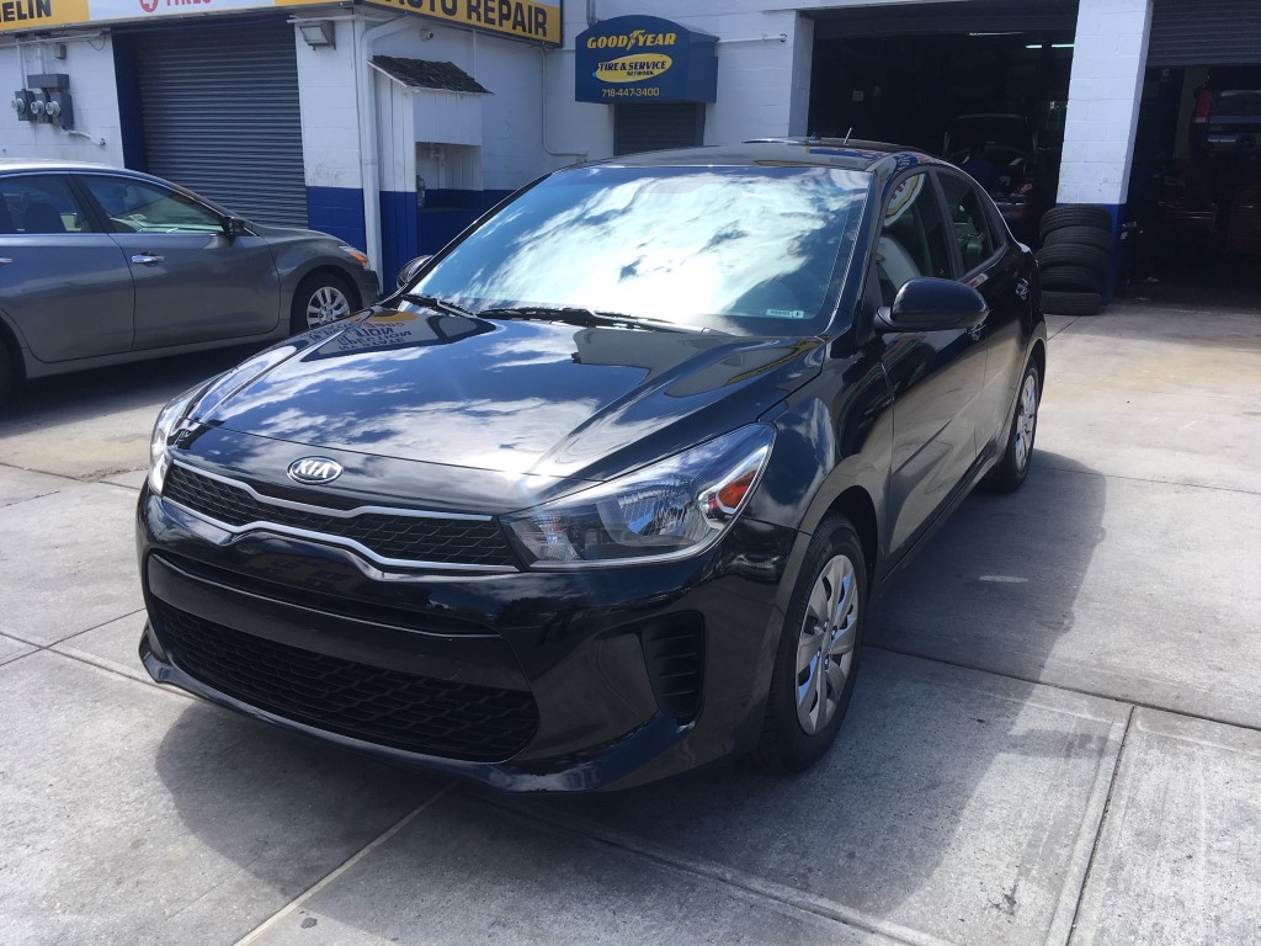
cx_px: 630
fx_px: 1056
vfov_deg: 48.2
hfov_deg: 61.7
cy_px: 473
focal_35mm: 29
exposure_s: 1/732
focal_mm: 4.15
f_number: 2.2
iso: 25
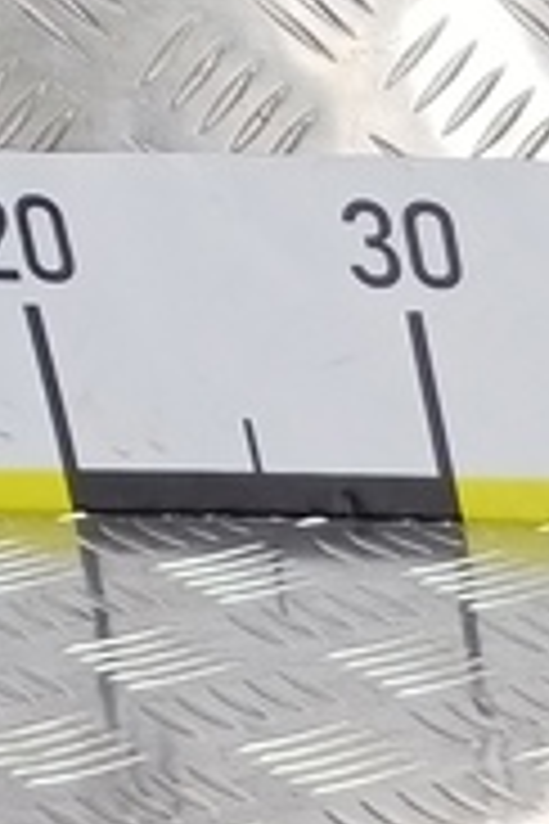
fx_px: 3065
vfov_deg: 14.2
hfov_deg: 8.3
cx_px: 1782
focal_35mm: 134
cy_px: 1297
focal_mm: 4.11
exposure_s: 1/50
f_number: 1.6
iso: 112
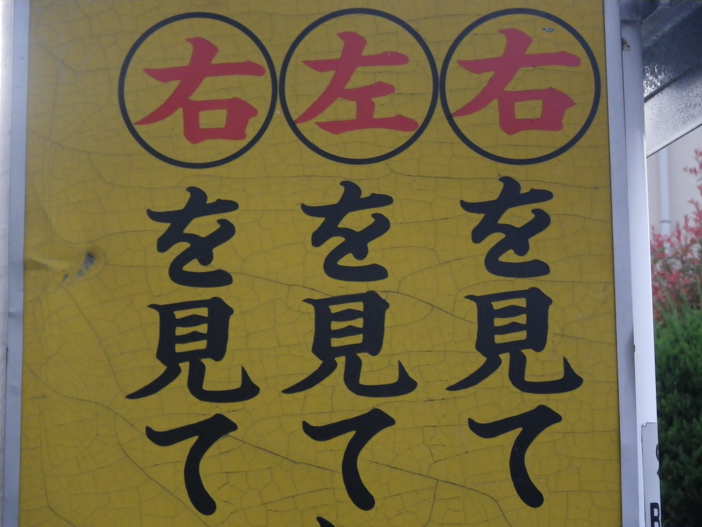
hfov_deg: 25.3
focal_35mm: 77
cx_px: 351
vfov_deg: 19.1
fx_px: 1562
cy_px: 264
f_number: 4.8
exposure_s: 1/40
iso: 100
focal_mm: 13.7
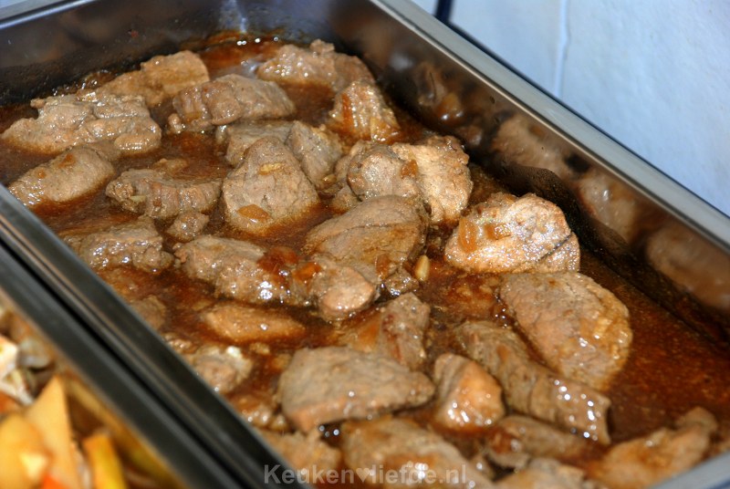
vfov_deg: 10.2
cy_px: 244
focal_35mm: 135
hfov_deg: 15.2
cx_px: 365
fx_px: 2742
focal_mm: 90
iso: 200
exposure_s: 1/60
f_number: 5.6
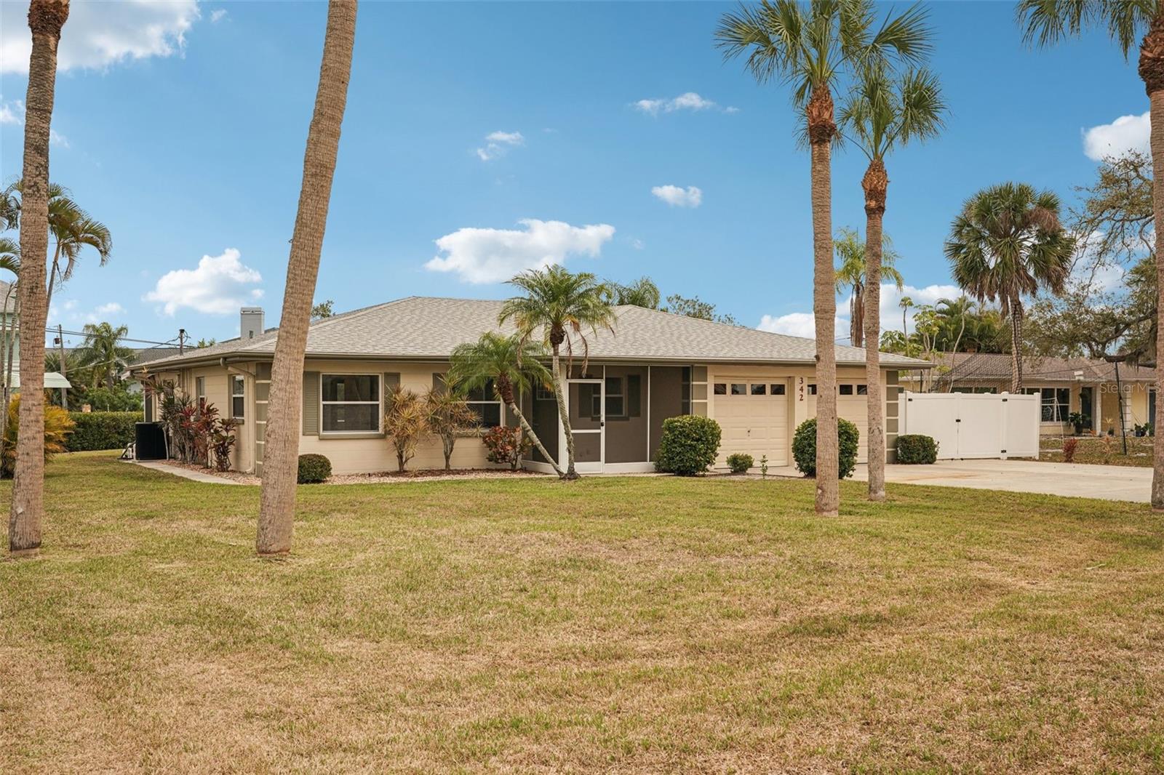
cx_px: 582
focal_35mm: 34
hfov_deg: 55.1
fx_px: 1115
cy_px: 388
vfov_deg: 38.3
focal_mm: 34.5
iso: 400
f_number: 8
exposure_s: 1/1000
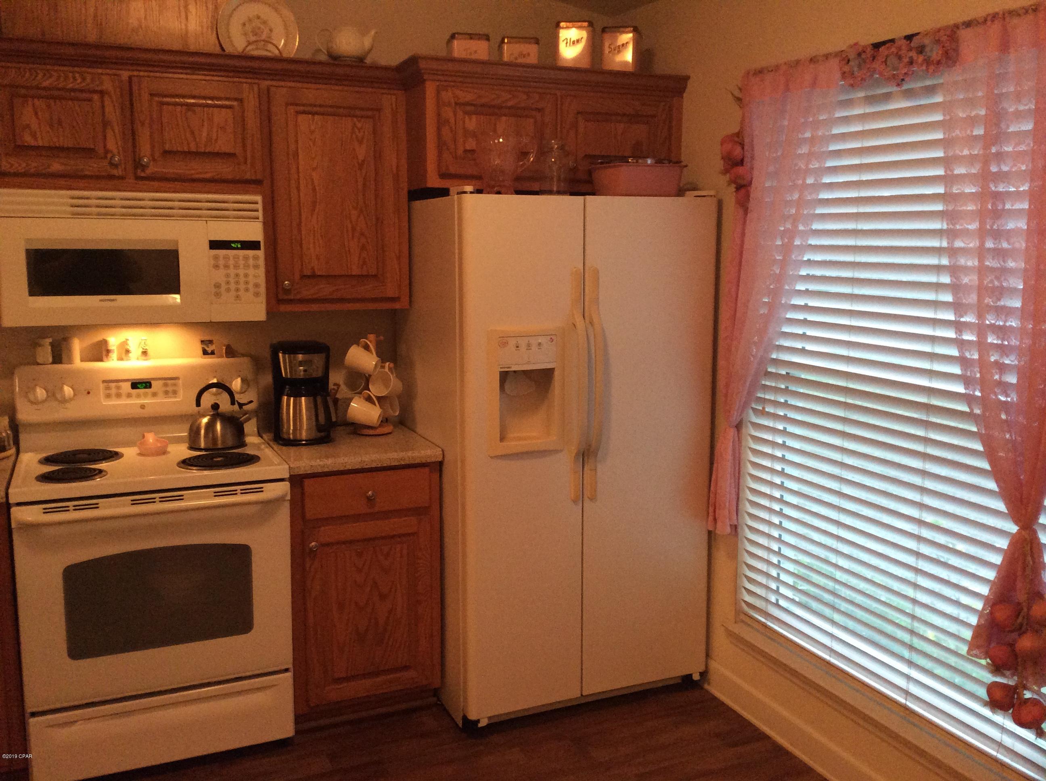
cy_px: 390
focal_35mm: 32
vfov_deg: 44.1
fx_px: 966
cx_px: 523
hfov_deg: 56.9
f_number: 2.4
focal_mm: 3.3
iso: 200
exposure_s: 1/24
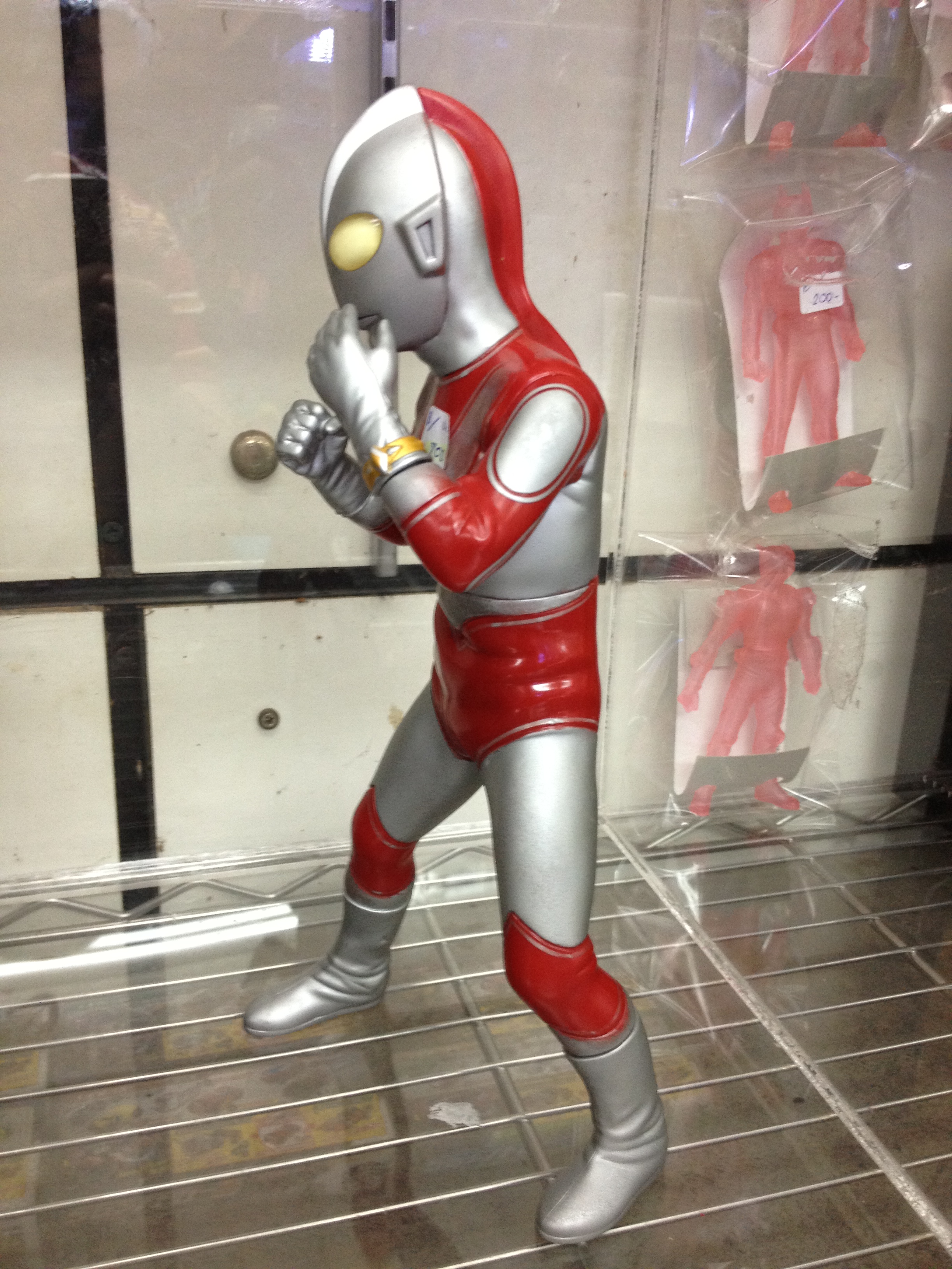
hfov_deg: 40.7
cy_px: 634
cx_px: 476
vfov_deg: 52.6
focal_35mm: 35
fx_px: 1283
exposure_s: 1/20
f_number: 2.4
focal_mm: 4.28
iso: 160
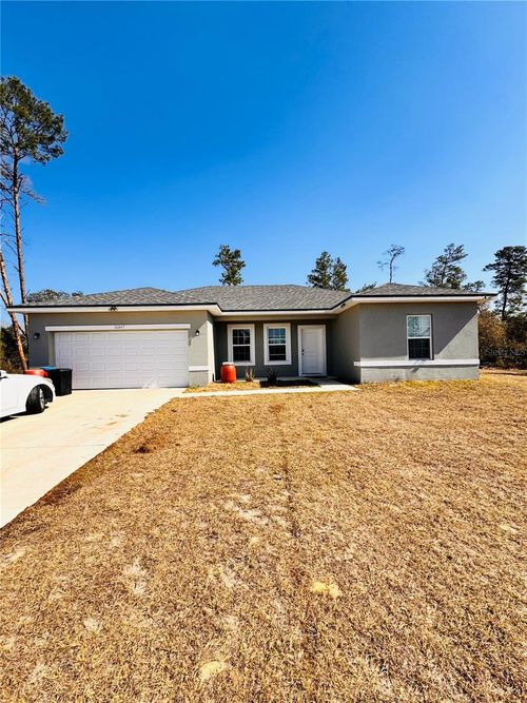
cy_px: 352
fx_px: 284
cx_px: 264
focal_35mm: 14
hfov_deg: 85.7
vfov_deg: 102.1
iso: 40
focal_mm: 2.22
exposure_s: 1/1927
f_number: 2.2
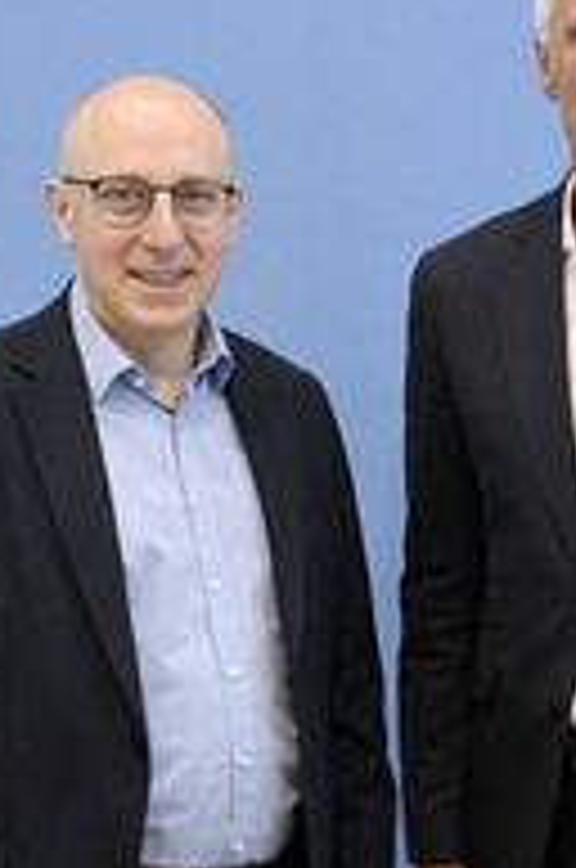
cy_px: 481
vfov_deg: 19.9
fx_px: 2481
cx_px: 443
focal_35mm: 103
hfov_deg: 13.2
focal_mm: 44
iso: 4000
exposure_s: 1/400
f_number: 5.6
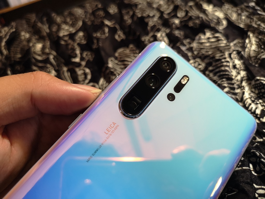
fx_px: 207
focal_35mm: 27
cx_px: 132
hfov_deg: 65.3
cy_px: 100
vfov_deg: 51.4
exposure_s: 1/33.3
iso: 400
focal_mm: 3.95
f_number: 1.8
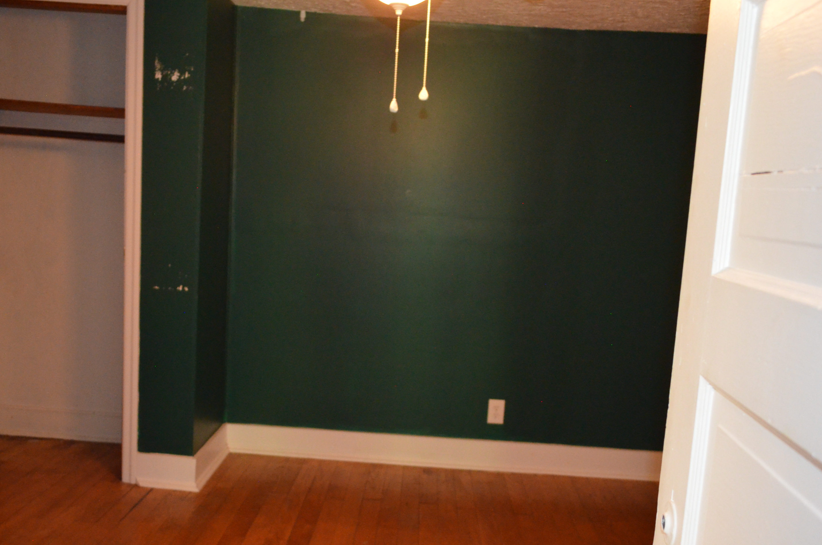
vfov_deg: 37.5
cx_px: 365
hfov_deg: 54.4
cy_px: 333
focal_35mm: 35
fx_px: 797
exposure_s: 1/30
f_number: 3.5
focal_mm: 18
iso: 2800
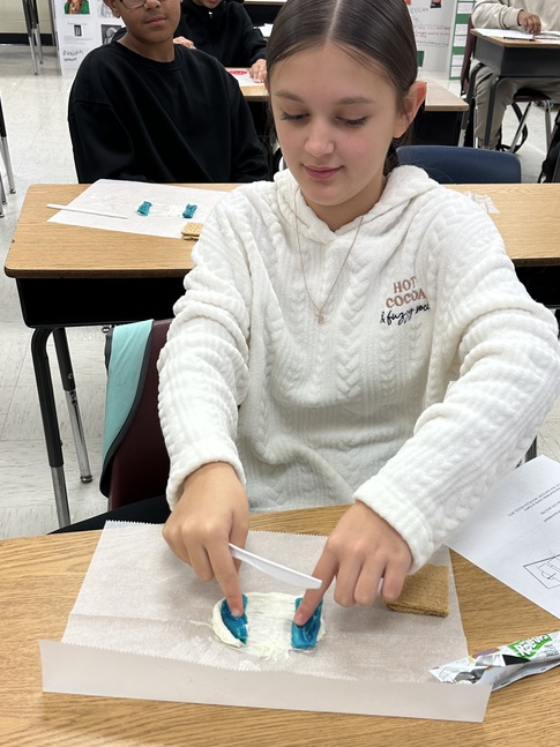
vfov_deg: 48.4
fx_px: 820
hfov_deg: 37.7
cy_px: 475
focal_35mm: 38
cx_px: 291
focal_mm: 6.86
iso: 100
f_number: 1.78
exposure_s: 1/120
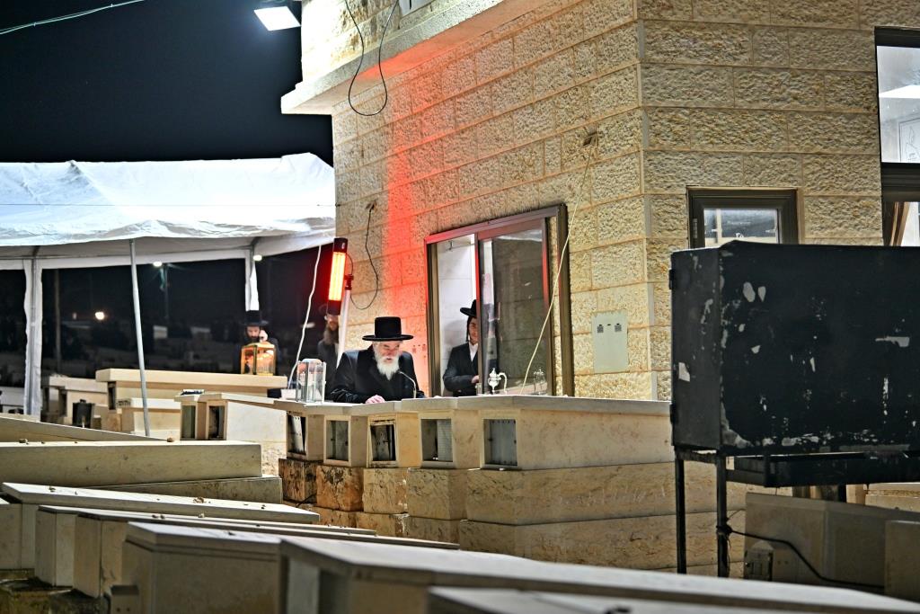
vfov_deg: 19.5
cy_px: 307
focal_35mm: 70
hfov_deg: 28.8
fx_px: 1789
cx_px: 460
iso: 1000
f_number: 2.8
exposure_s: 1/250
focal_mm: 70
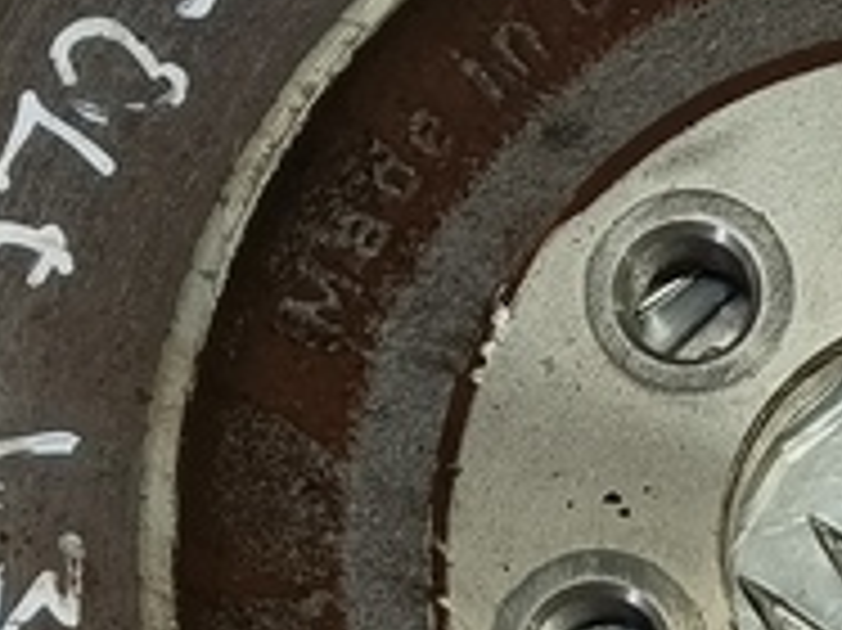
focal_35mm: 126
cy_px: 648
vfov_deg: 11.6
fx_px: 3063
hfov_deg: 15.2
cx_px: 959
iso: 113
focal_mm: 4.11
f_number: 1.6
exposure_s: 1/50
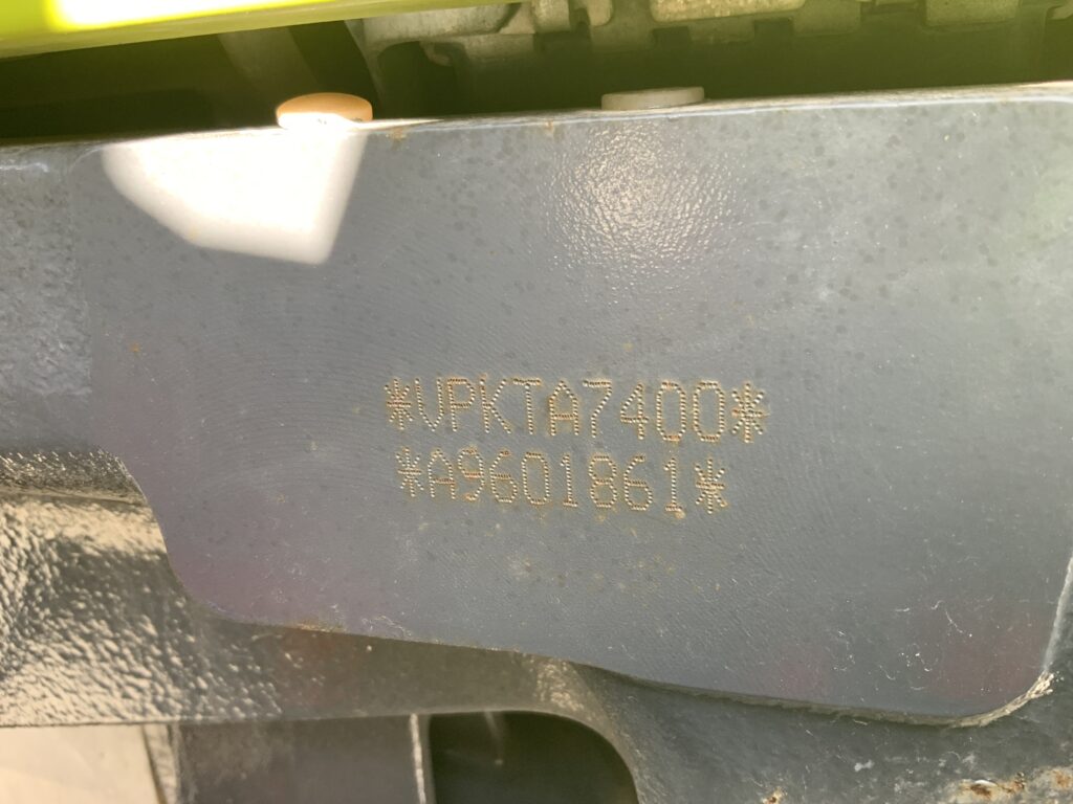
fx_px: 899
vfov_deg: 48.2
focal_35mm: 29
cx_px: 536
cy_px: 402
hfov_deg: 61.7
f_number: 1.8
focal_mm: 3
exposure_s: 1/122
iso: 64
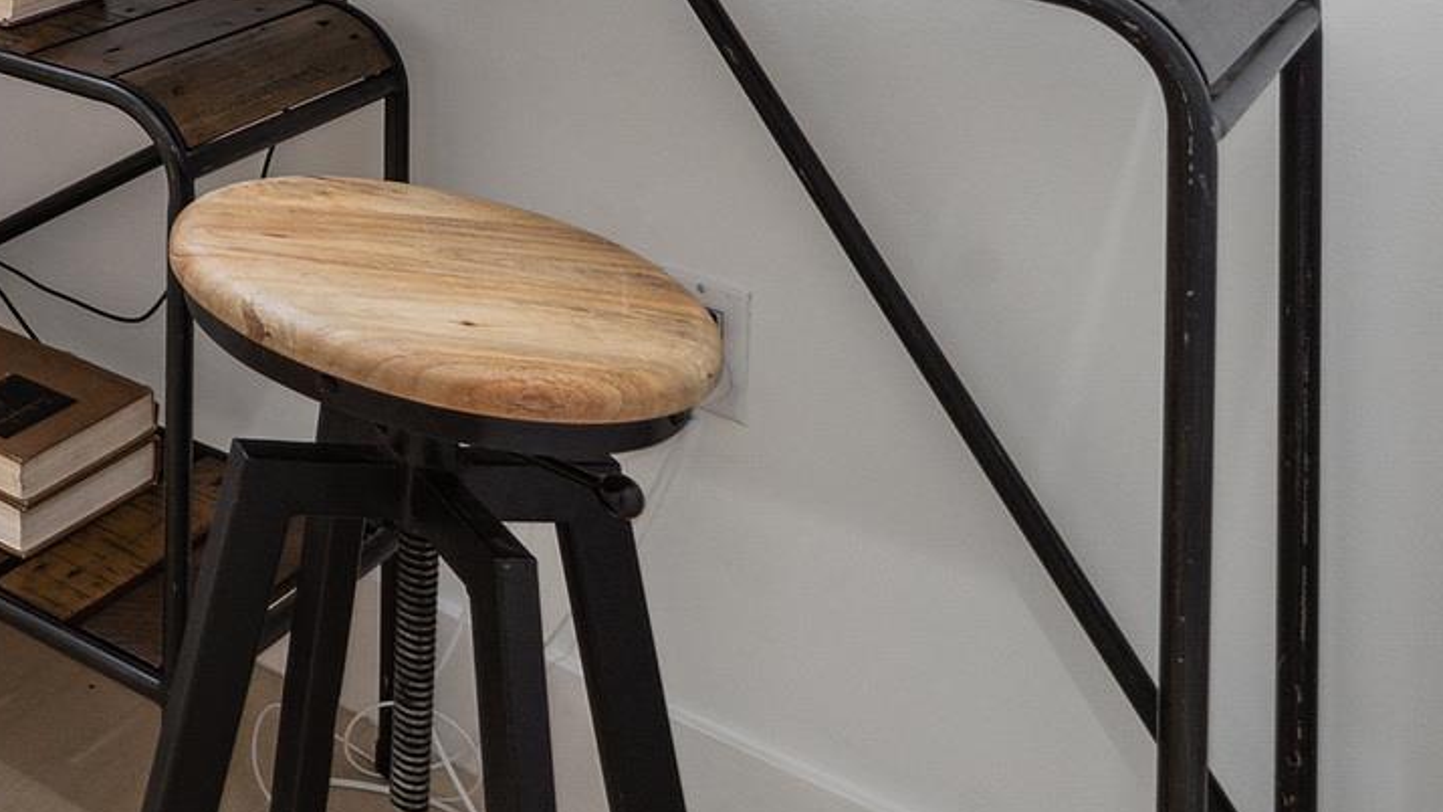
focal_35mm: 48
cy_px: -480
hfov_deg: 30.3
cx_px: -575
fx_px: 1836
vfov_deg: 20.5
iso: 320
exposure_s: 1/5
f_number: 8
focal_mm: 16
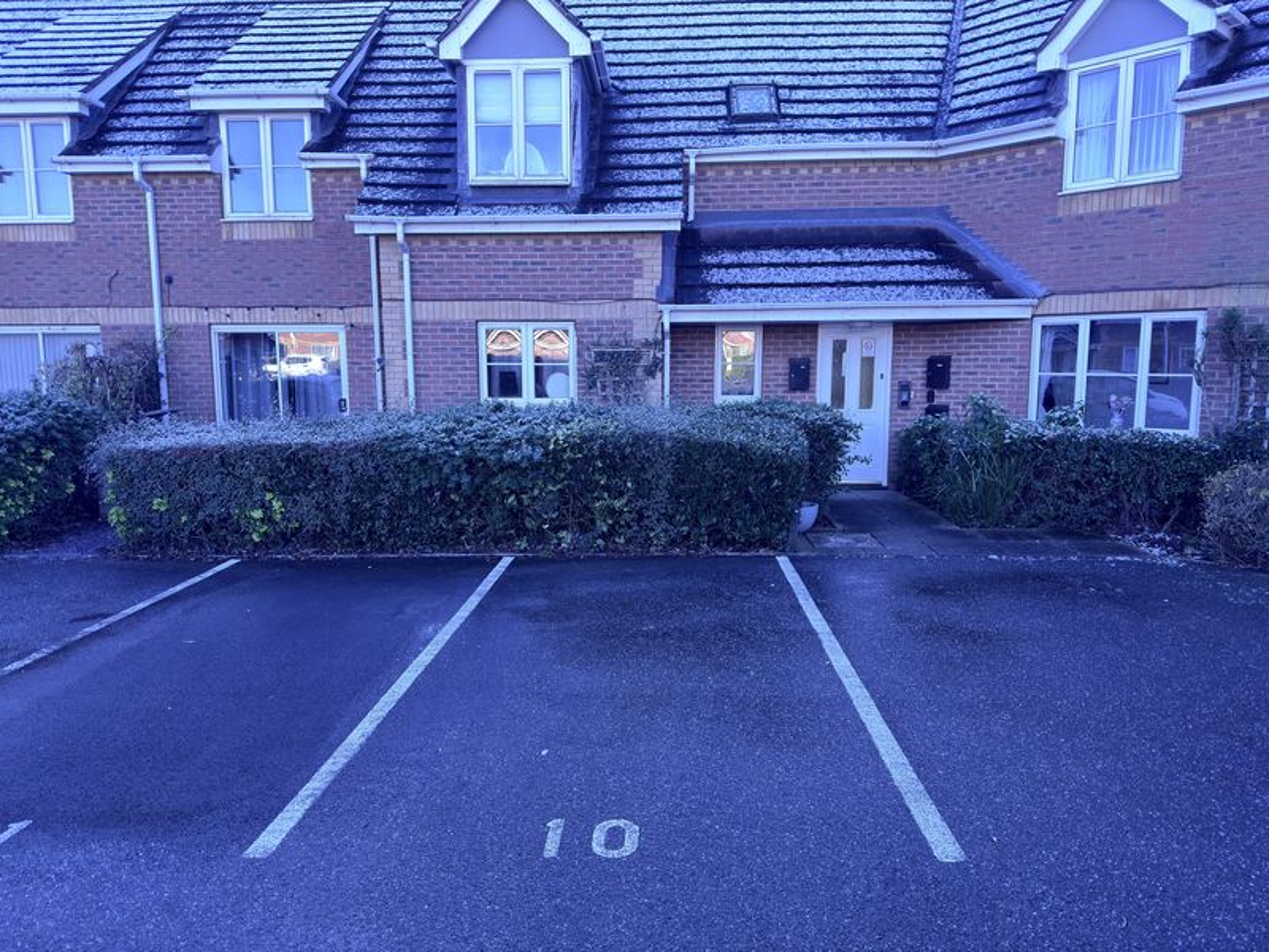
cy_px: 476
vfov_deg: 56.8
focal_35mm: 24
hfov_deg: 71.6
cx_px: 634
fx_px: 880
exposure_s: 1/198
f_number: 1.78
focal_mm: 6.76
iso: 50
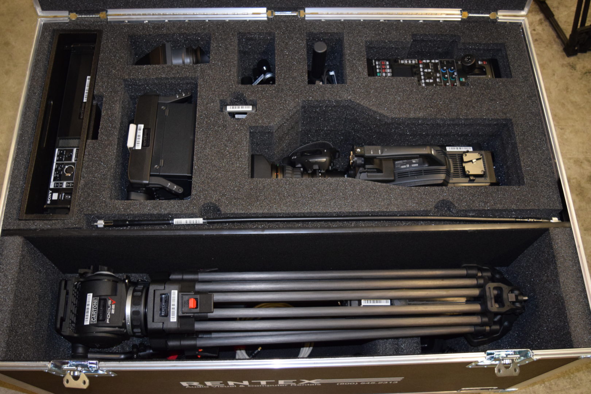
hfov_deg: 53.1
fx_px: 591
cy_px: 197
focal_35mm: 36
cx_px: 296
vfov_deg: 36.9
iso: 2000
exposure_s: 1/60
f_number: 4
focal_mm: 24
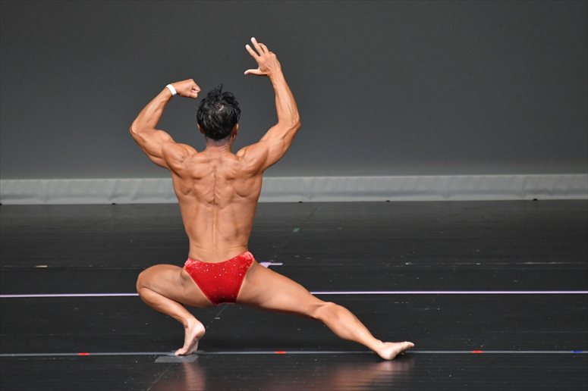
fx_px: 7347
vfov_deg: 3.1
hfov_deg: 4.6
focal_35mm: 450
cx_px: 294
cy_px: 196
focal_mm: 300
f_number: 5.6
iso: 4000
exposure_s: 1/400
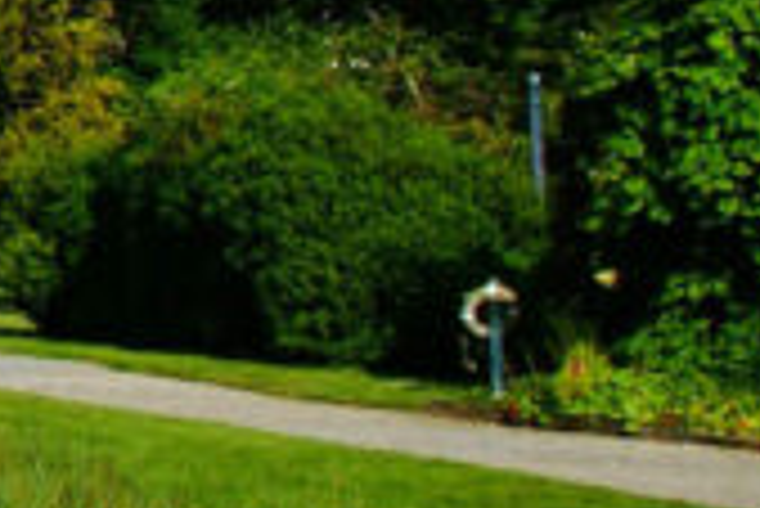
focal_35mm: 158
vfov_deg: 8.7
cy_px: 169
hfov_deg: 10.6
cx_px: -1223
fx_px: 3338
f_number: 13
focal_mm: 17
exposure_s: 1/125
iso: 100
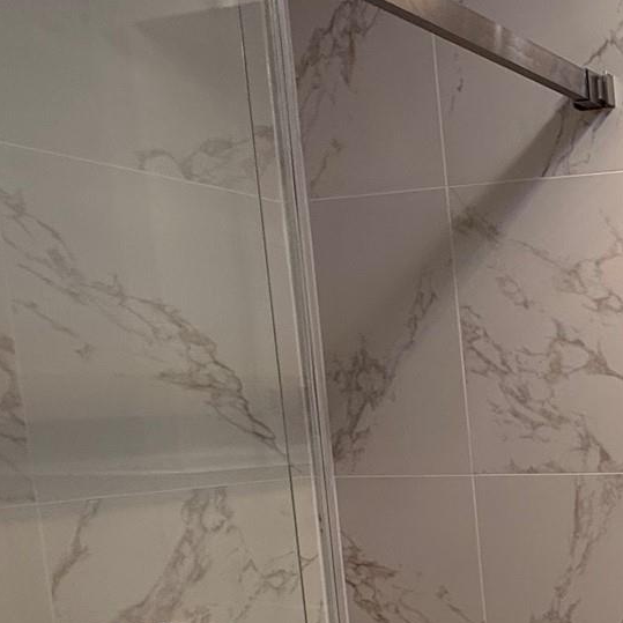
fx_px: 957
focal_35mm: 47
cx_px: 940
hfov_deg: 26.2
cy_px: 509
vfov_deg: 34.8
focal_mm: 2.22
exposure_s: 1/120
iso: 100
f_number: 2.2
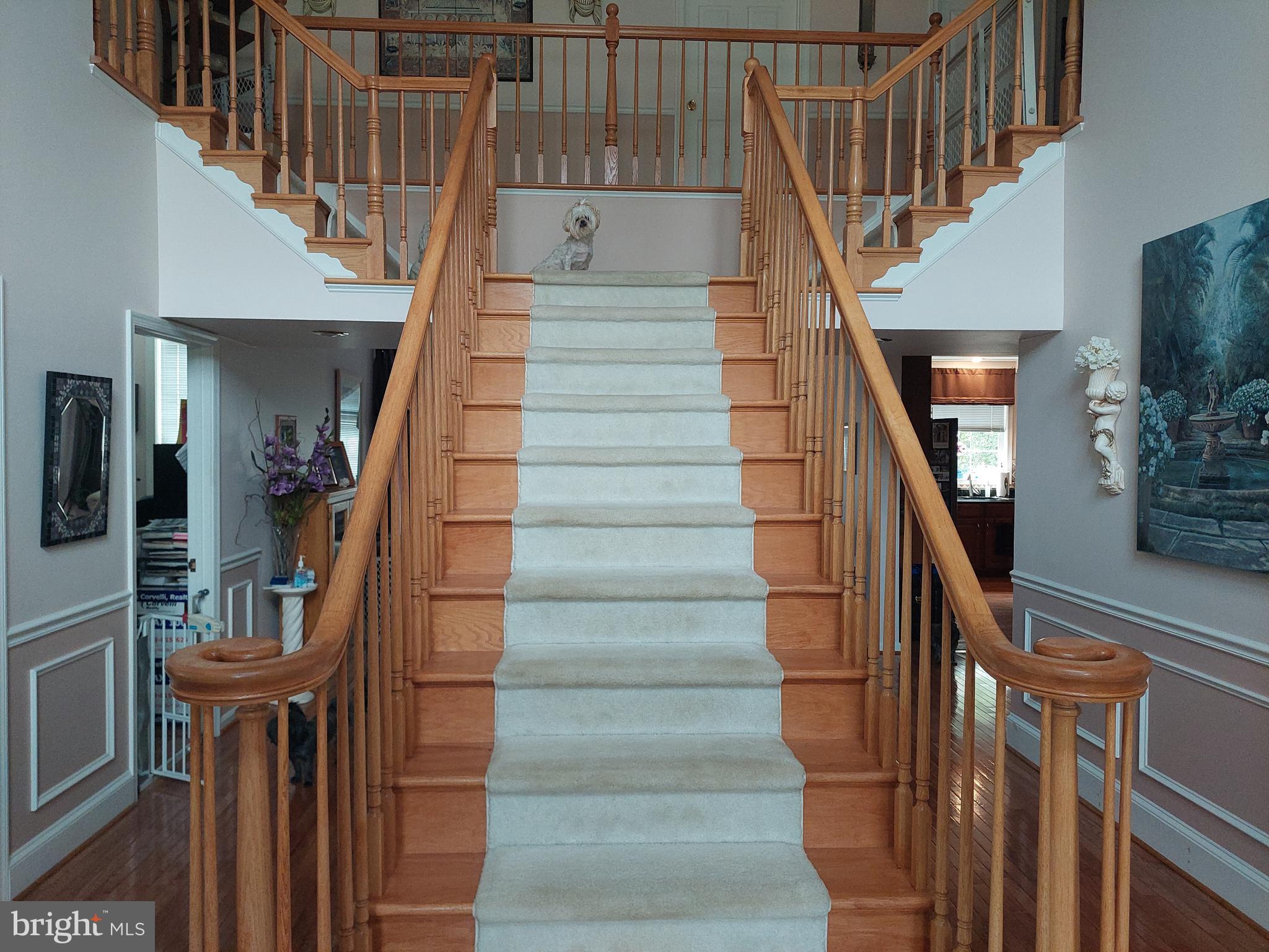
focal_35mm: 24
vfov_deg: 56.8
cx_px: 634
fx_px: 880
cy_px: 476
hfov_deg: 71.6
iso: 200
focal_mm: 5.23
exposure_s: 1/120
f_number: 1.8
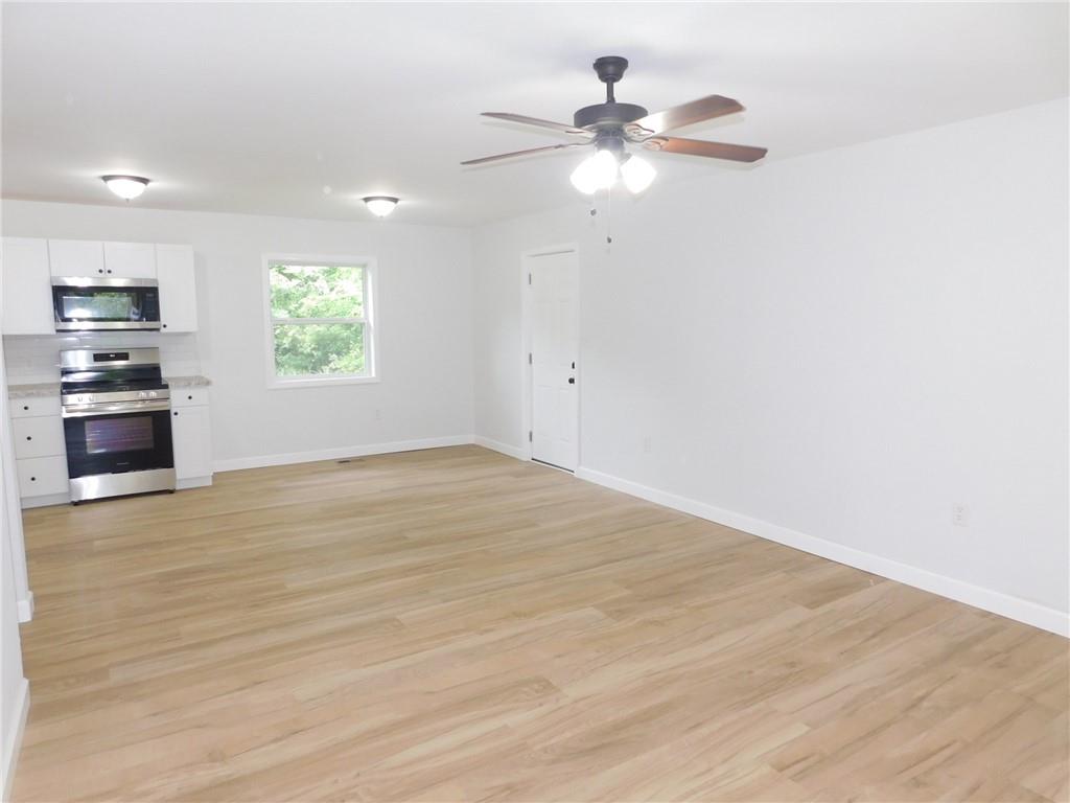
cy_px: 402
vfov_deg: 58.9
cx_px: 535
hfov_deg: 73.9
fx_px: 711
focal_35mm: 23
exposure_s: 1/30
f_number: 3
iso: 200
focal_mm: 4
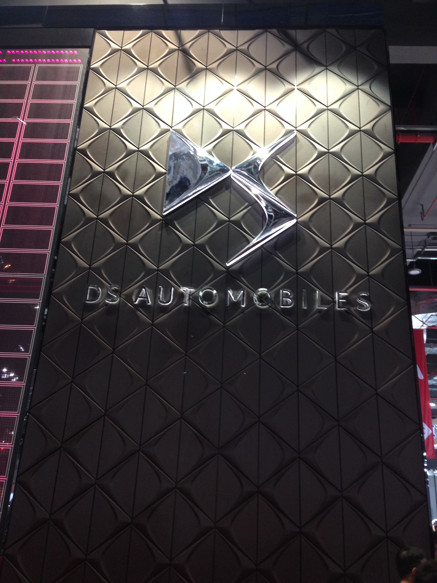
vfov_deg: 55.4
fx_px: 555
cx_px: 218
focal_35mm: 33
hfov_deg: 42.9
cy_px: 292
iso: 100
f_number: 2.4
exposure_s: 1/20
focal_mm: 4.12
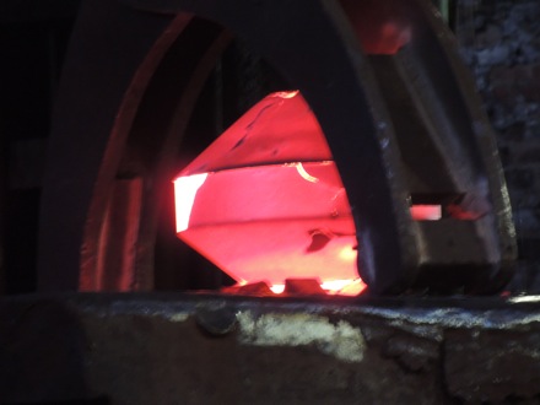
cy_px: 202
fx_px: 8580
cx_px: 270
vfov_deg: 2.7
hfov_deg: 3.6
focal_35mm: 550
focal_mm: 98.1
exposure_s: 1/13
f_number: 4.9
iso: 800
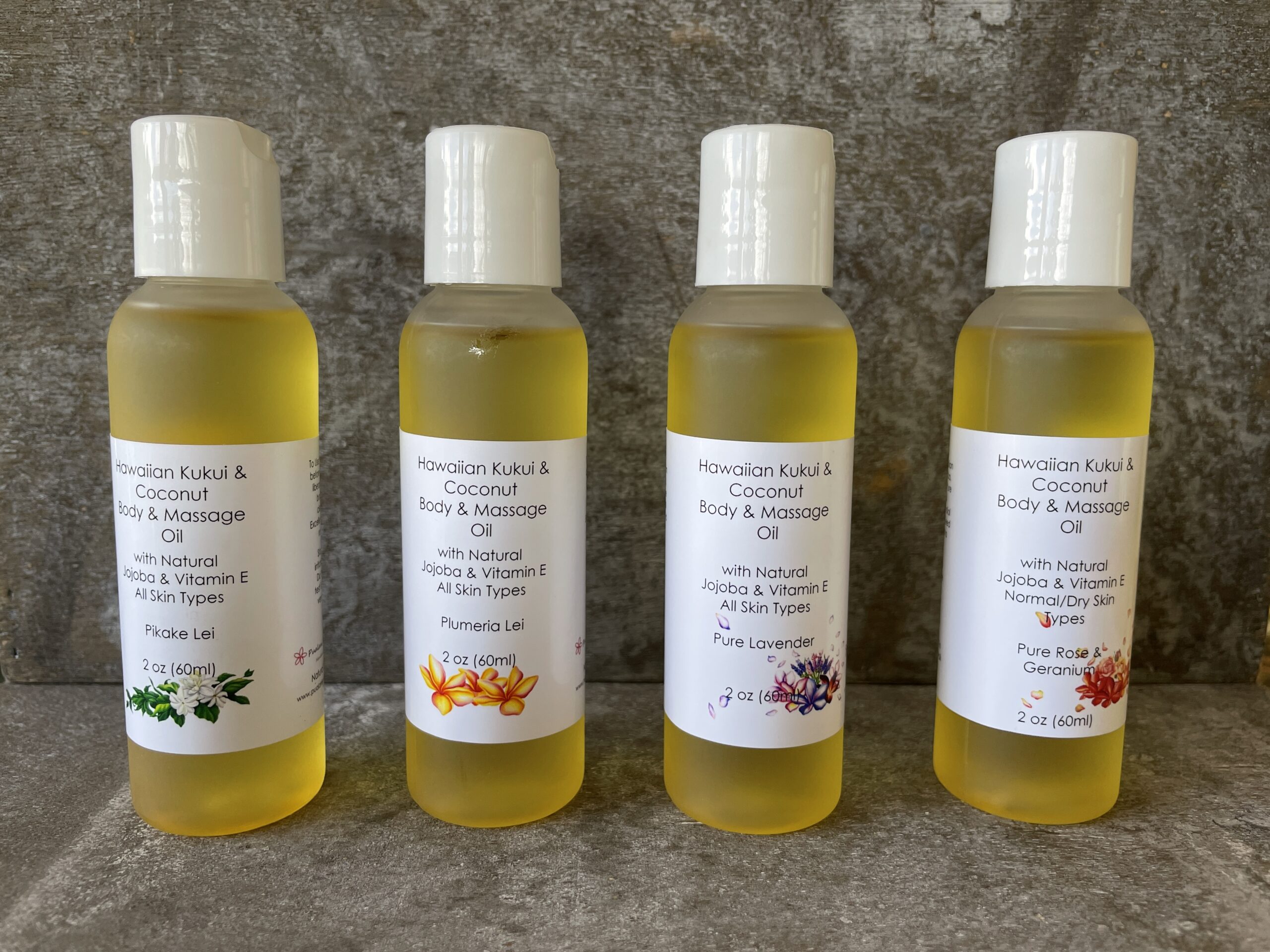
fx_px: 954
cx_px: 635
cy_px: 476
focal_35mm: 26
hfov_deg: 67.3
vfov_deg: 53.1
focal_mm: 4.2
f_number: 1.6
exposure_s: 1/121
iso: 80
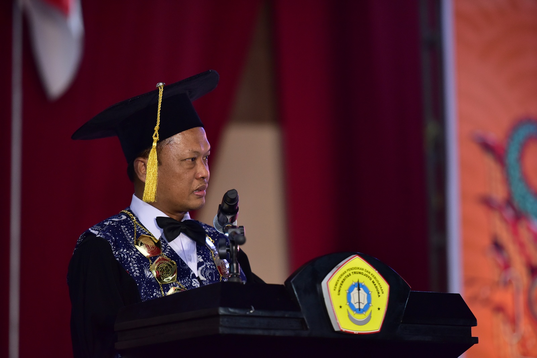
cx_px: 268
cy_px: 179
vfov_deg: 7.4
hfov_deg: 11.1
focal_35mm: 185
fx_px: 2759
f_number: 2.8
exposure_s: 1/250
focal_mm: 185
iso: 2000
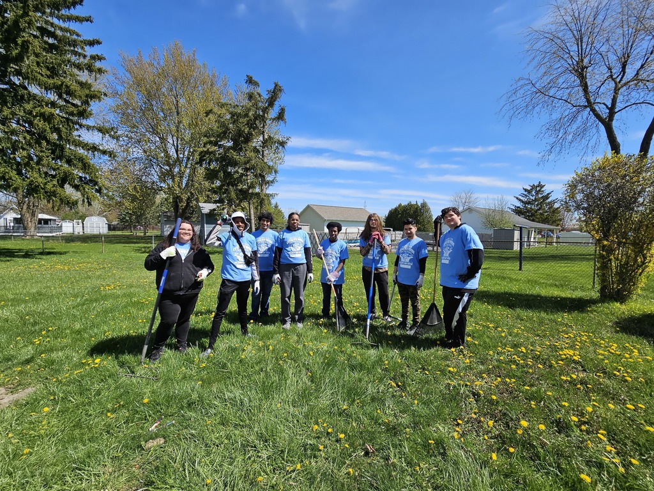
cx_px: 327
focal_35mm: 13
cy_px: 246
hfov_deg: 106.2
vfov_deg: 89.9
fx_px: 246
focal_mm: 2.2
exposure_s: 1/2021
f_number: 2.2
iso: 50
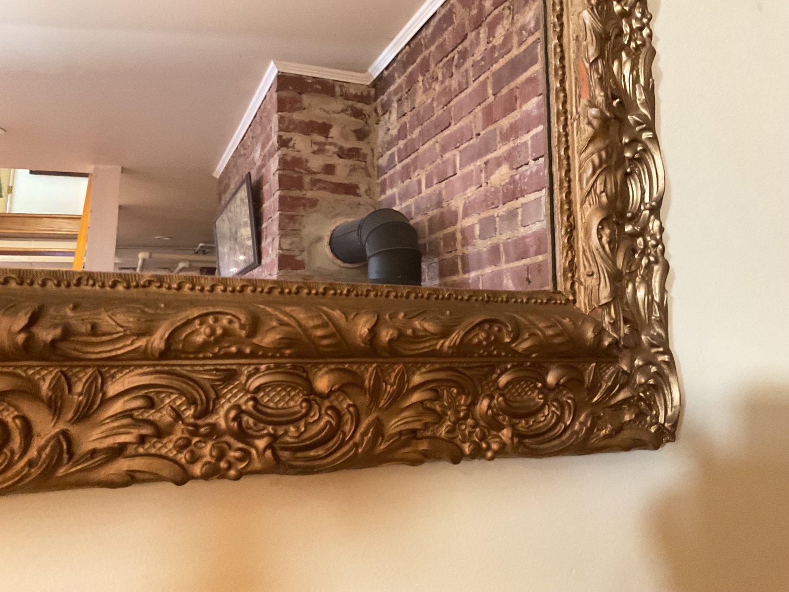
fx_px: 661
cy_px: 296
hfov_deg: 61.7
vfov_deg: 48.2
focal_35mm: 29
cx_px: 394
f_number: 1.8
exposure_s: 1/30
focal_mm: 3
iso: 400
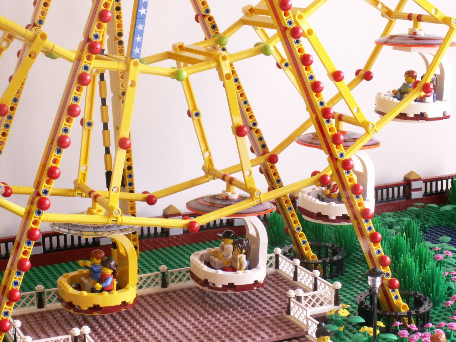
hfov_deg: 24.7
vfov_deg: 18.7
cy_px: 171
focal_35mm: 79
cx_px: 228
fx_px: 1041
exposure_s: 1/6
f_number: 8
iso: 50
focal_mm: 13.15
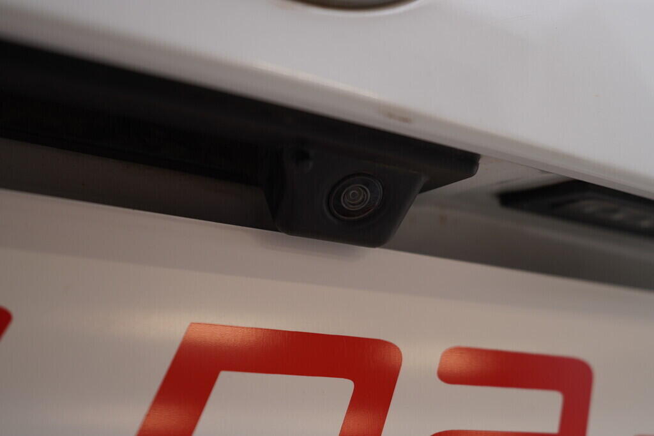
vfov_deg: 36.9
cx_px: 327
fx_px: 654
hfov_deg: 53.1
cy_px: 218
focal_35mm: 36
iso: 125
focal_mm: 24
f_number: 3.5
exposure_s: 1/60
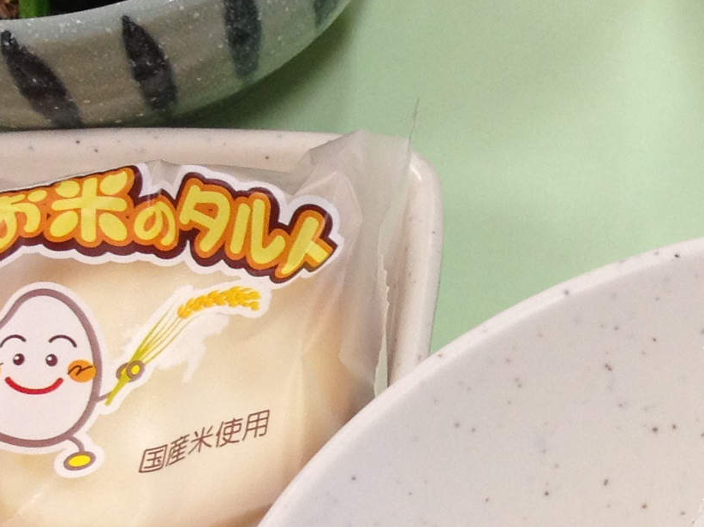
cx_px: 1084
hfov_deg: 13.3
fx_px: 2826
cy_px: 571
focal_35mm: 139
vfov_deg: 10.5
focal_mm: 4.28
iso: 64
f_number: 2.4
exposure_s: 1/40
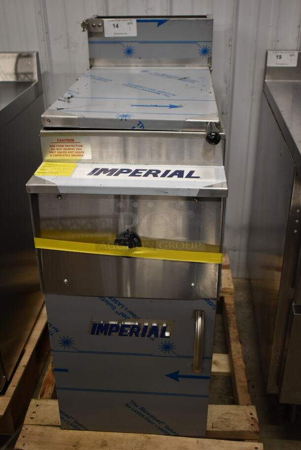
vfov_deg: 51.3
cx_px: 150
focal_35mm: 38
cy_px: 225
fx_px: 470
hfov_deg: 35.5
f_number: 4
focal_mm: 25
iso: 450
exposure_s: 1/40
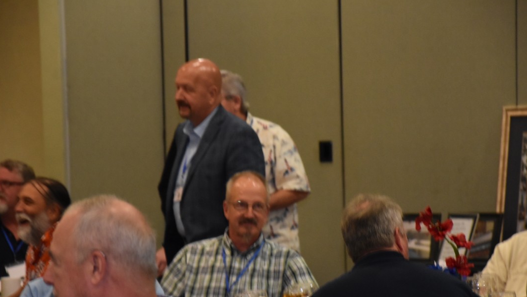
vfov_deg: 6.8
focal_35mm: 179
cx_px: 266
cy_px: 180
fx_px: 2496
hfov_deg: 12.1
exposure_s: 1/60
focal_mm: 105
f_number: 5.6
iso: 2800
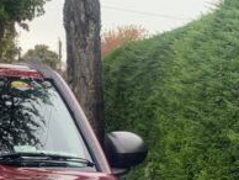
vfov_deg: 13.1
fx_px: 740
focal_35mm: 107
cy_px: 272
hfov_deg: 17.6
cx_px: -33
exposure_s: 1/279
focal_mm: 4.25
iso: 25
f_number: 1.8
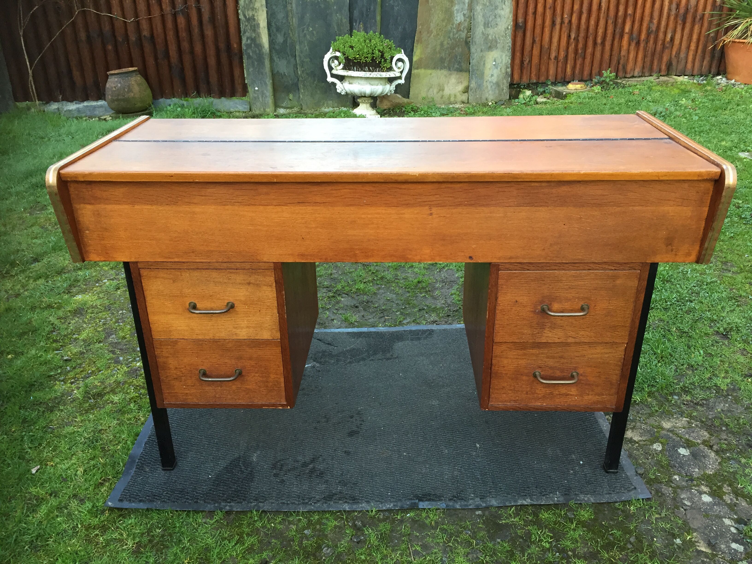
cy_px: 282
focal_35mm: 29
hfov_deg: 61.7
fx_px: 630
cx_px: 376
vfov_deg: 48.2
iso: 50
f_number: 2.2
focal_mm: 4.15
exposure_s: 1/33
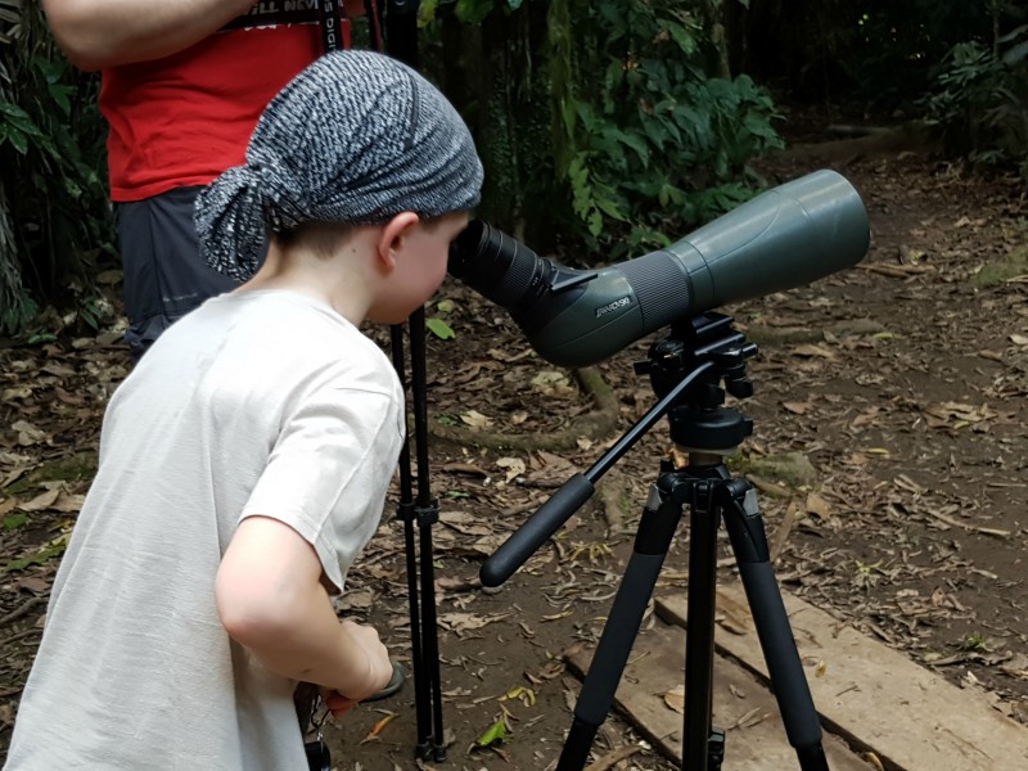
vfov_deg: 53.1
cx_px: 514
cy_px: 386
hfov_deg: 67.3
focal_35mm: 26
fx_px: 772
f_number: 1.7
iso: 200
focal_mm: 4.2
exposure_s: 1/50
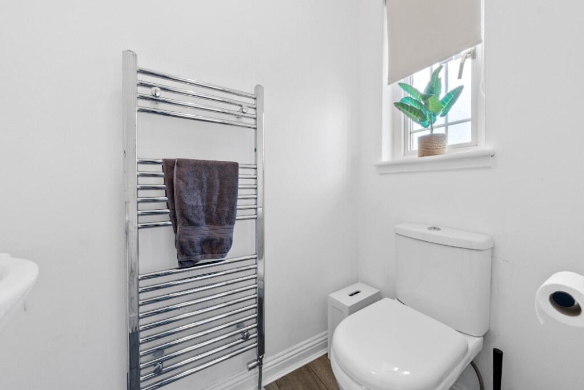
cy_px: 195
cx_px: 292
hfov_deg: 112.6
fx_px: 195
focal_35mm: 12
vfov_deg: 90.1
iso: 640
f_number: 14
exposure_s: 1/2
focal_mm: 12
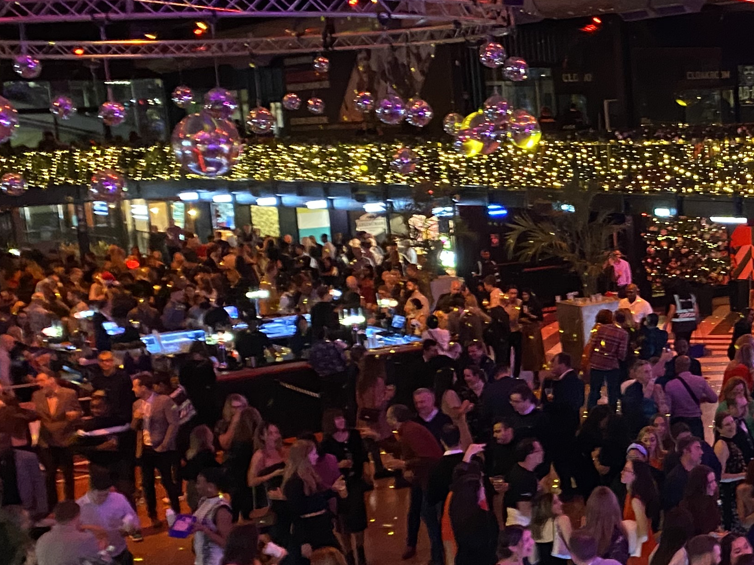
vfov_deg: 22.9
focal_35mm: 64
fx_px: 1394
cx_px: 804
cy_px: 358
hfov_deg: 27.9
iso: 640
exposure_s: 1/25
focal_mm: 4.25
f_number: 1.8
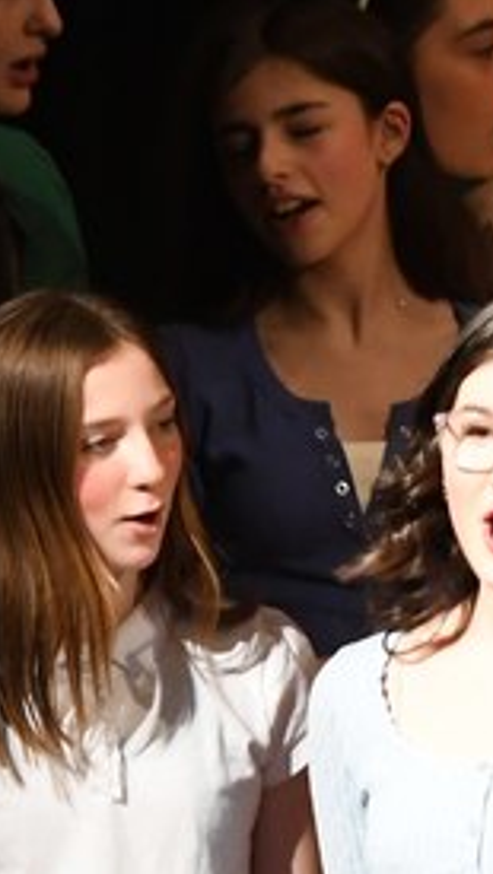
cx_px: 127
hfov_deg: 1.2
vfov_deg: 2.1
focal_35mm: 1014
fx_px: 23529
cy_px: 977
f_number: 2.8
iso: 2200
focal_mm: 130
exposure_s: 1/160
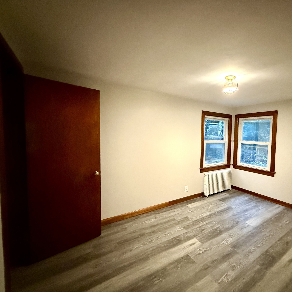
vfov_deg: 84.0
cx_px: 192
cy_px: 146
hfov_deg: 81.5
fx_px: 162
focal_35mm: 17
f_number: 2.2
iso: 1250
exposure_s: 1/40
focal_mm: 2.22
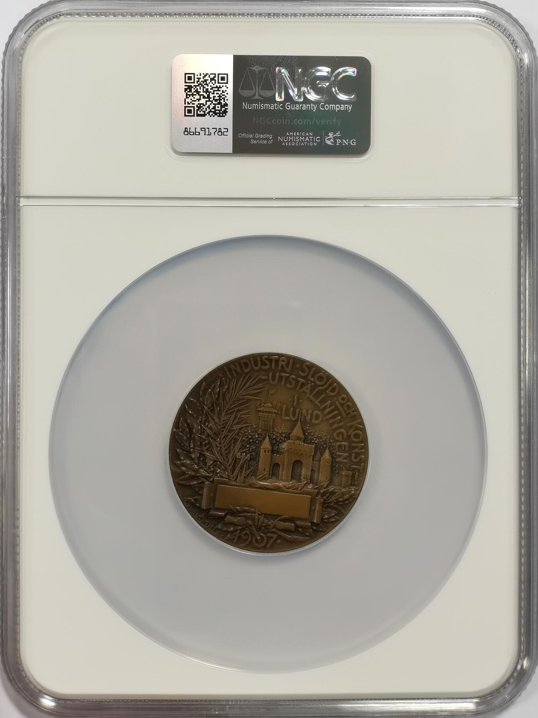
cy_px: 359
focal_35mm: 81
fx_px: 1679
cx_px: 269
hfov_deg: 18.2
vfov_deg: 24.1
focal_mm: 7.48
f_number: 16
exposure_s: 1/100
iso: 200
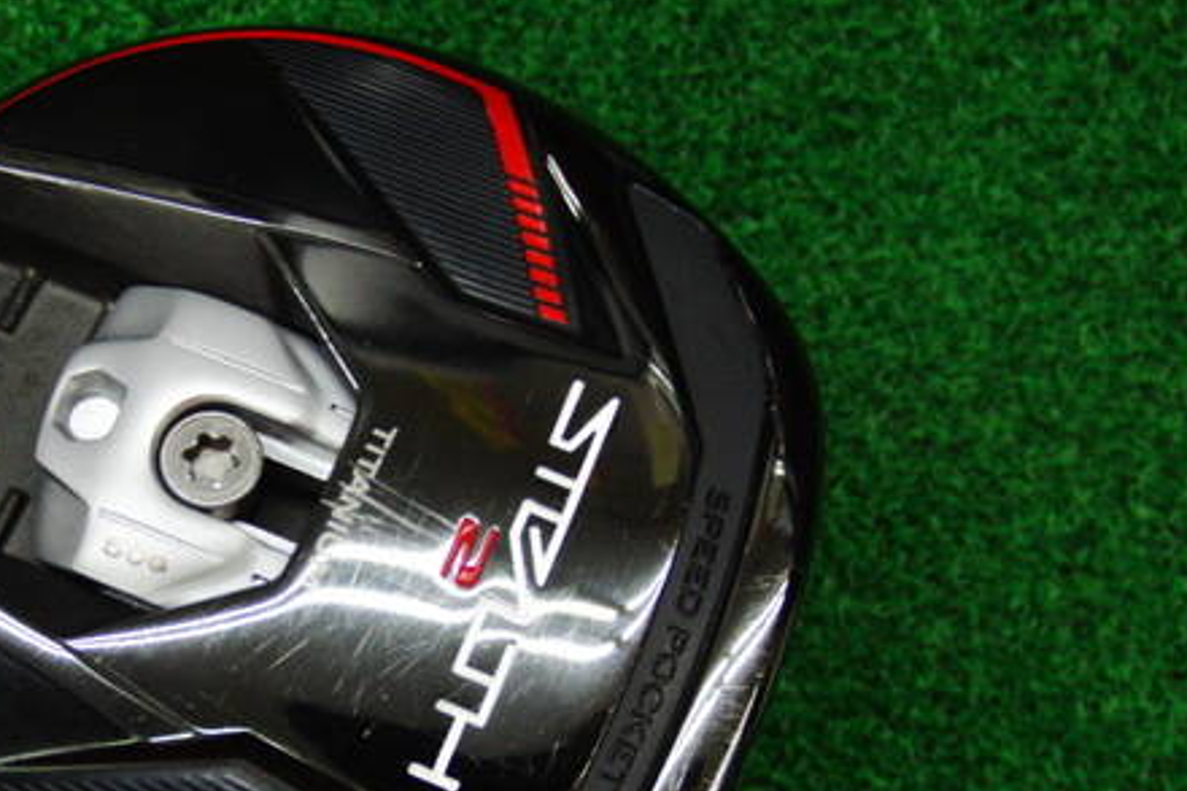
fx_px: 1846
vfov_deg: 23.9
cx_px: 353
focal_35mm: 56
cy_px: 605
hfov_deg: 35.1
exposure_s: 1/60
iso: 400
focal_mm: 6.42
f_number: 3.6
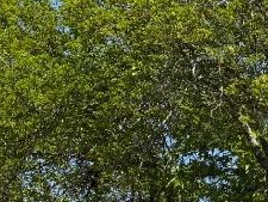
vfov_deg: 8.8
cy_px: 397
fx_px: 1239
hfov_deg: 12.3
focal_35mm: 160
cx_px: 172
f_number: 1.78
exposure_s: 1/3584
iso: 80
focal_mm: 6.76
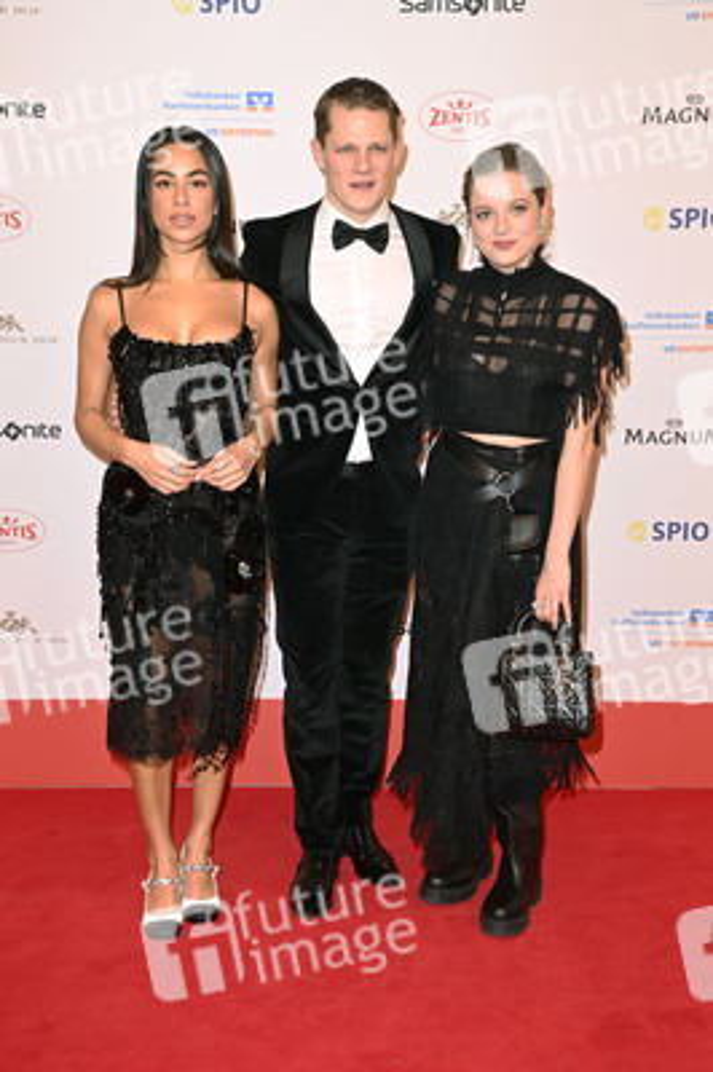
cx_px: 356
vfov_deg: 39.6
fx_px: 1488
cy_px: 536
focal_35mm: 50
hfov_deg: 26.9
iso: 640
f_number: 7.1
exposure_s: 1/200
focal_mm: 50
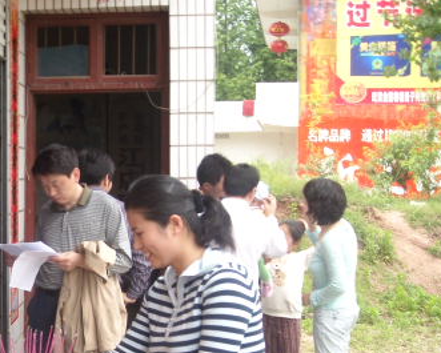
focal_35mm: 66
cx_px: 31
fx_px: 862
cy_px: 276
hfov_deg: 27.5
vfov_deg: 22.9
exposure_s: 1/228
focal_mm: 5.7
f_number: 2.8
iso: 64
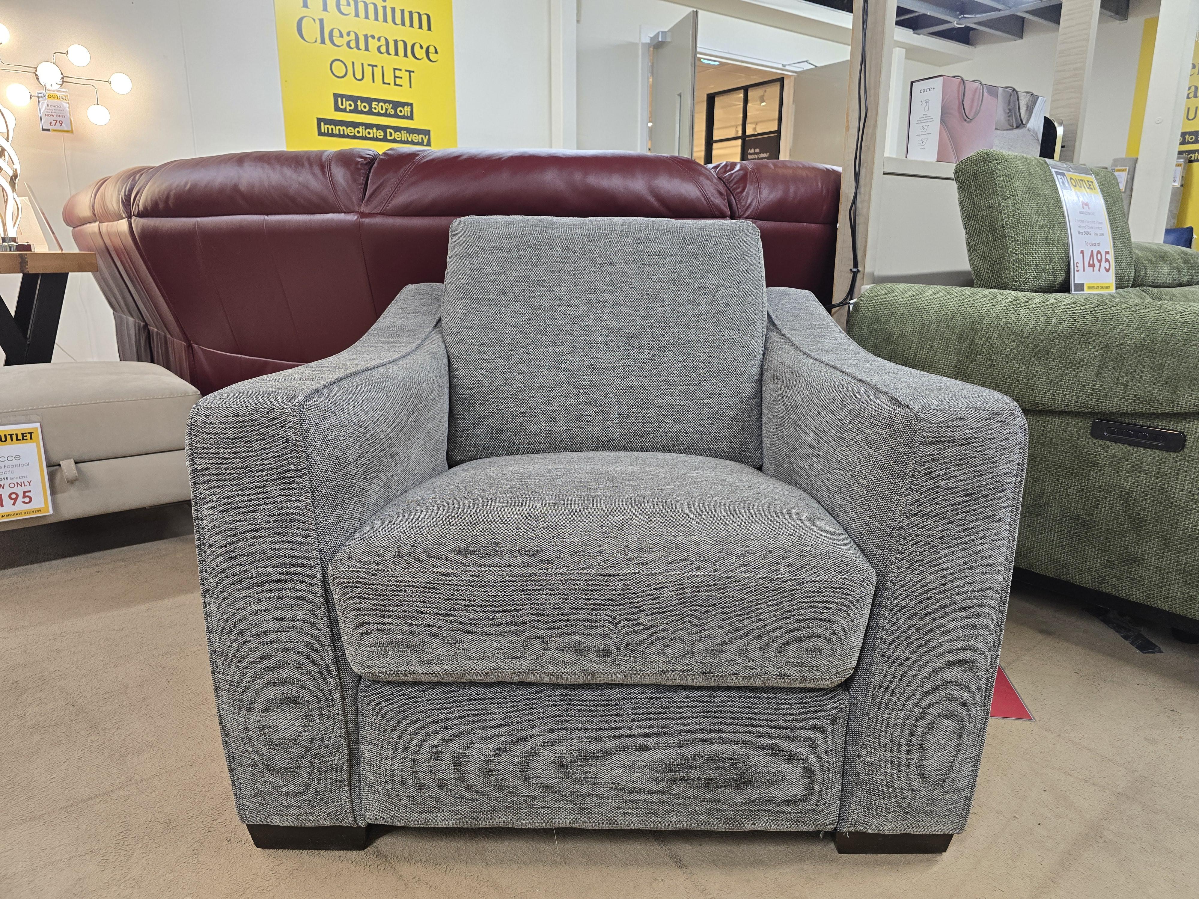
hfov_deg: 73.9
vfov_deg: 58.9
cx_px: 600
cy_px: 450
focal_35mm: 23
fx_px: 797
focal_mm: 6.3
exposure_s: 1/100
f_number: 1.7
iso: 160
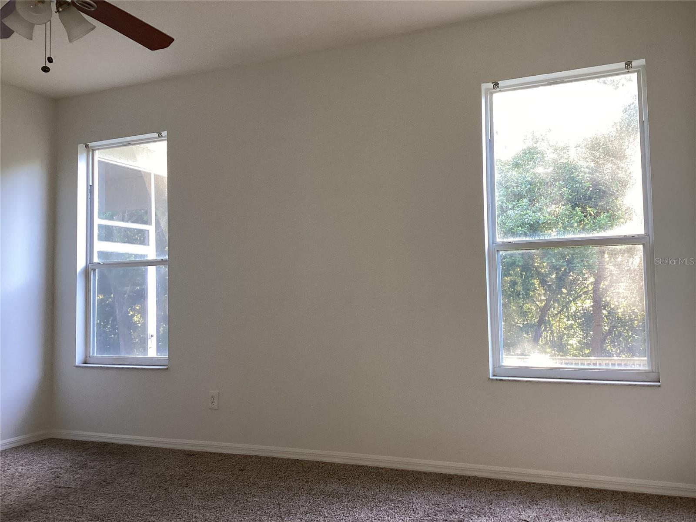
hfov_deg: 58.4
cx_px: 348
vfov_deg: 45.4
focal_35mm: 31
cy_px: 261
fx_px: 623
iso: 125
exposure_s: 1/60
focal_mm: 3.3
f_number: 2.4
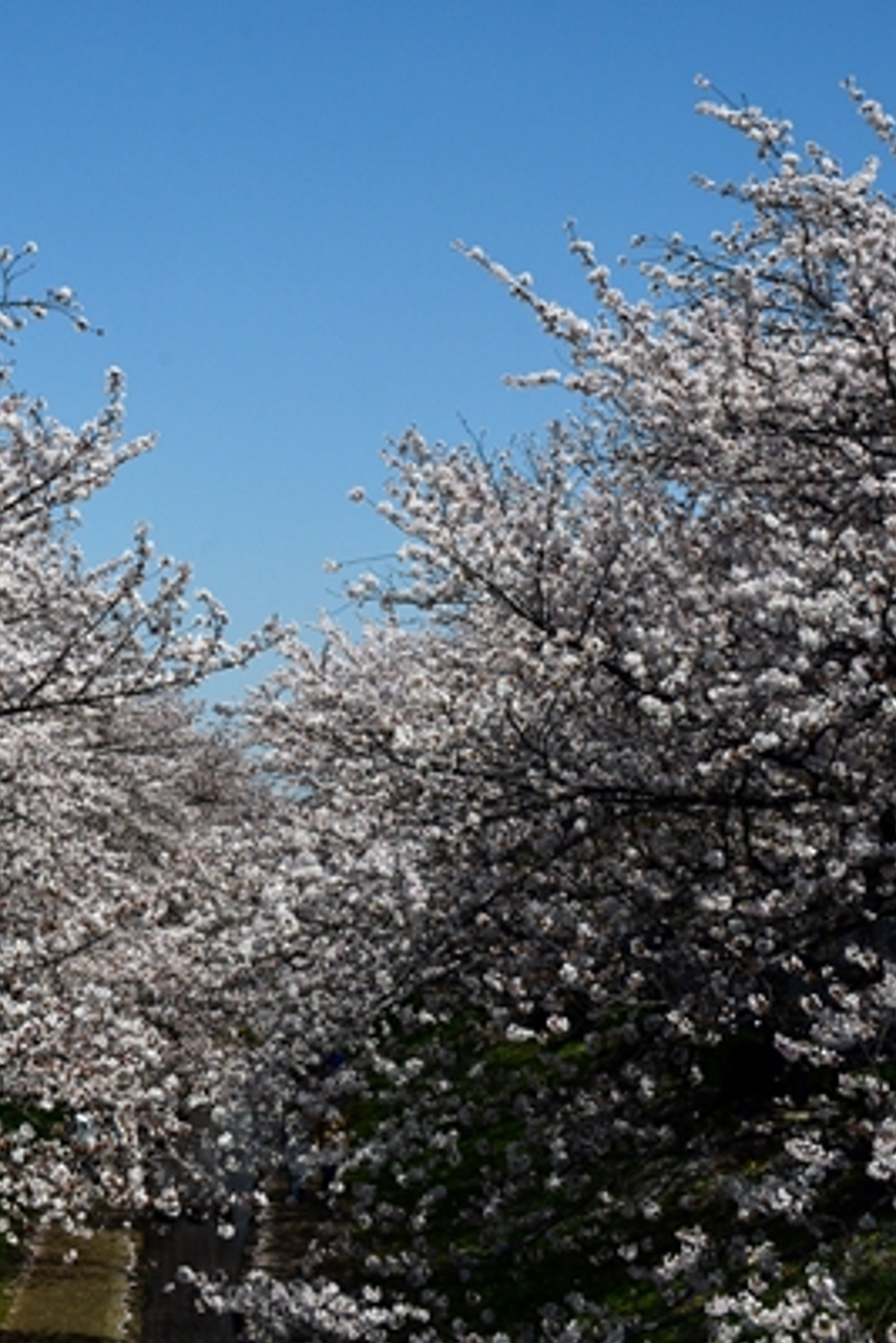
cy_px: 295
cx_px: 215
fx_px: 2387
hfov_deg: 21.1
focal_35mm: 64
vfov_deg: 30.7
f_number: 14
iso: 400
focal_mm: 32
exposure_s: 1/800
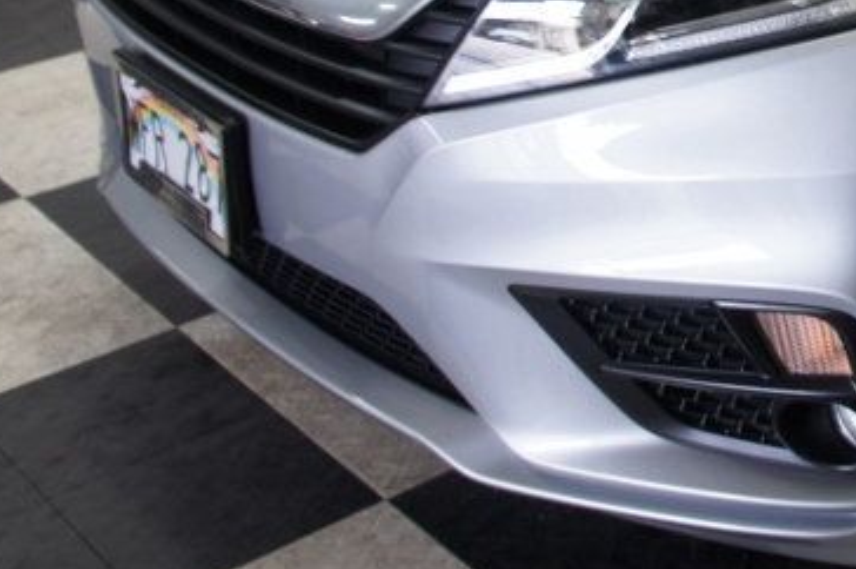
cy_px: -107
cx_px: 1094
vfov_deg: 17.1
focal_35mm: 76
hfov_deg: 23.7
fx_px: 1805
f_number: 4
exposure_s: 1/30
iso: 200
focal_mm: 18
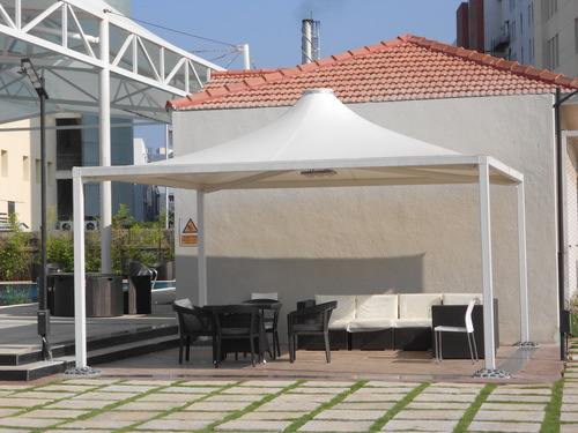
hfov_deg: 22.8
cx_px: 289
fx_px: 1436
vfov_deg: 17.2
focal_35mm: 86
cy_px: 216
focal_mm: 15.4
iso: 80
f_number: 6.3
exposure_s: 1/400
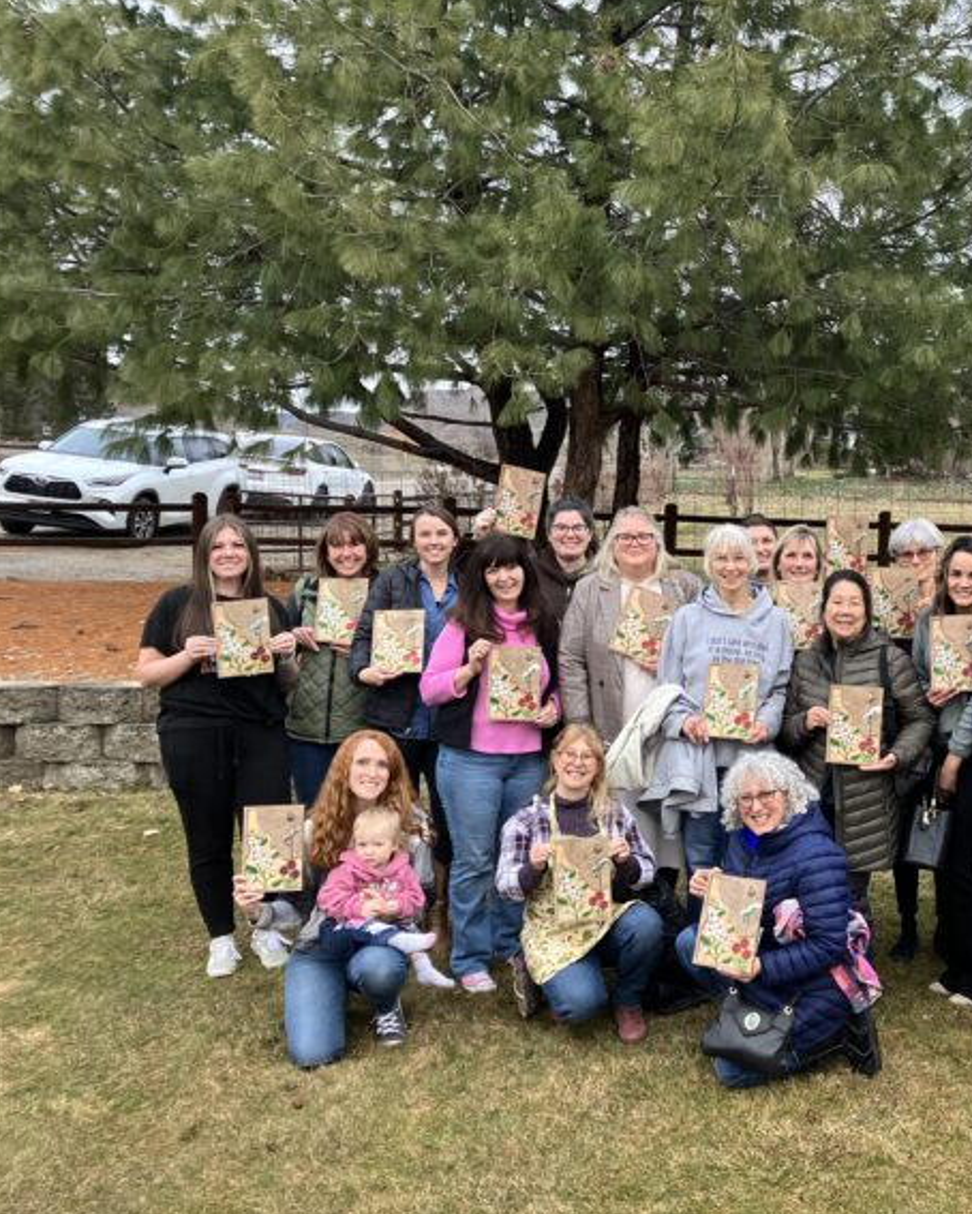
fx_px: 1330
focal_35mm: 37
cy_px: 608
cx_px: 811
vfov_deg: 49.1
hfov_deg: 38.3
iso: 80
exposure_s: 1/121
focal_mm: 3.99
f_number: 1.8
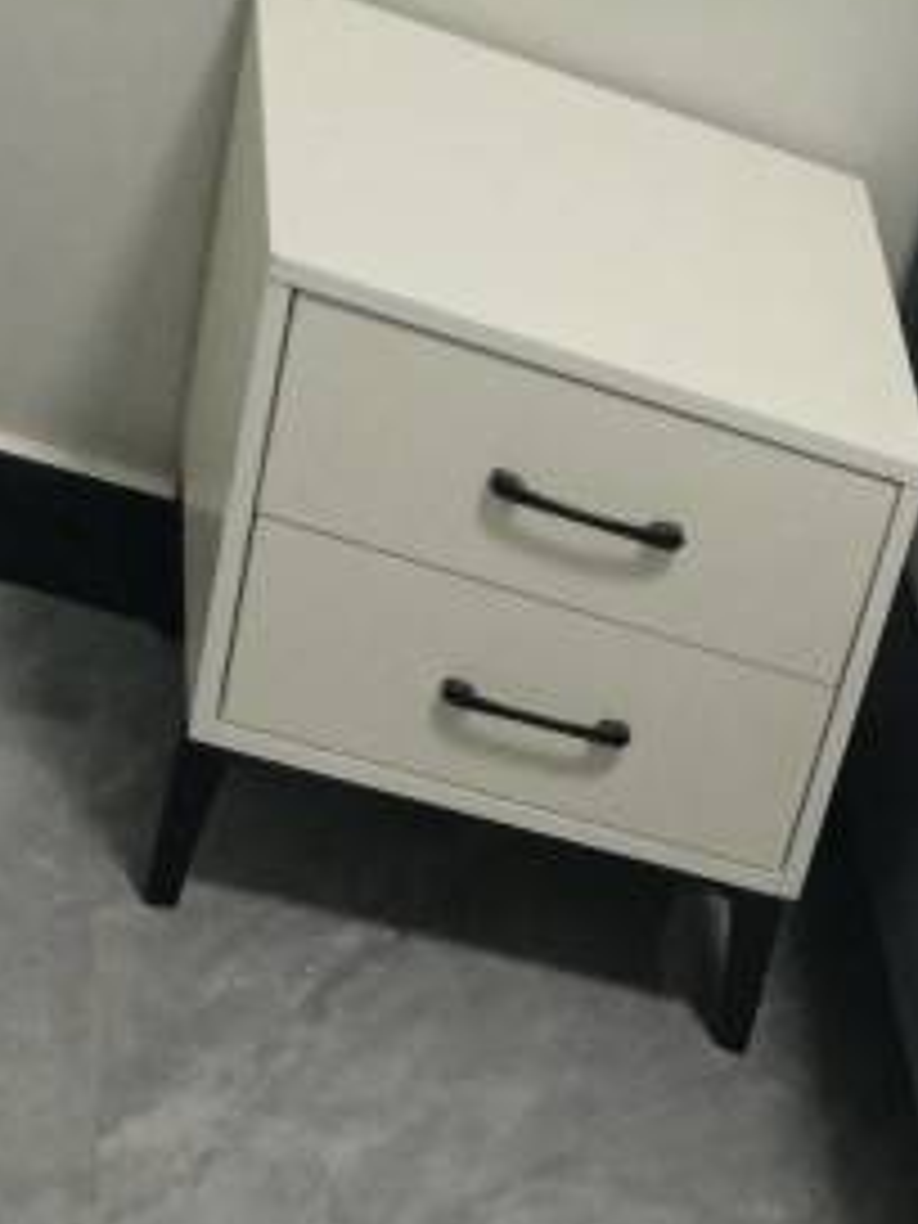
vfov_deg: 15.7
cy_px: 2365
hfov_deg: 13.7
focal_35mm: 102
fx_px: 3607
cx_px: 1350
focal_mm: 4.77
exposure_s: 1/50
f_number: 1.8
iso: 821
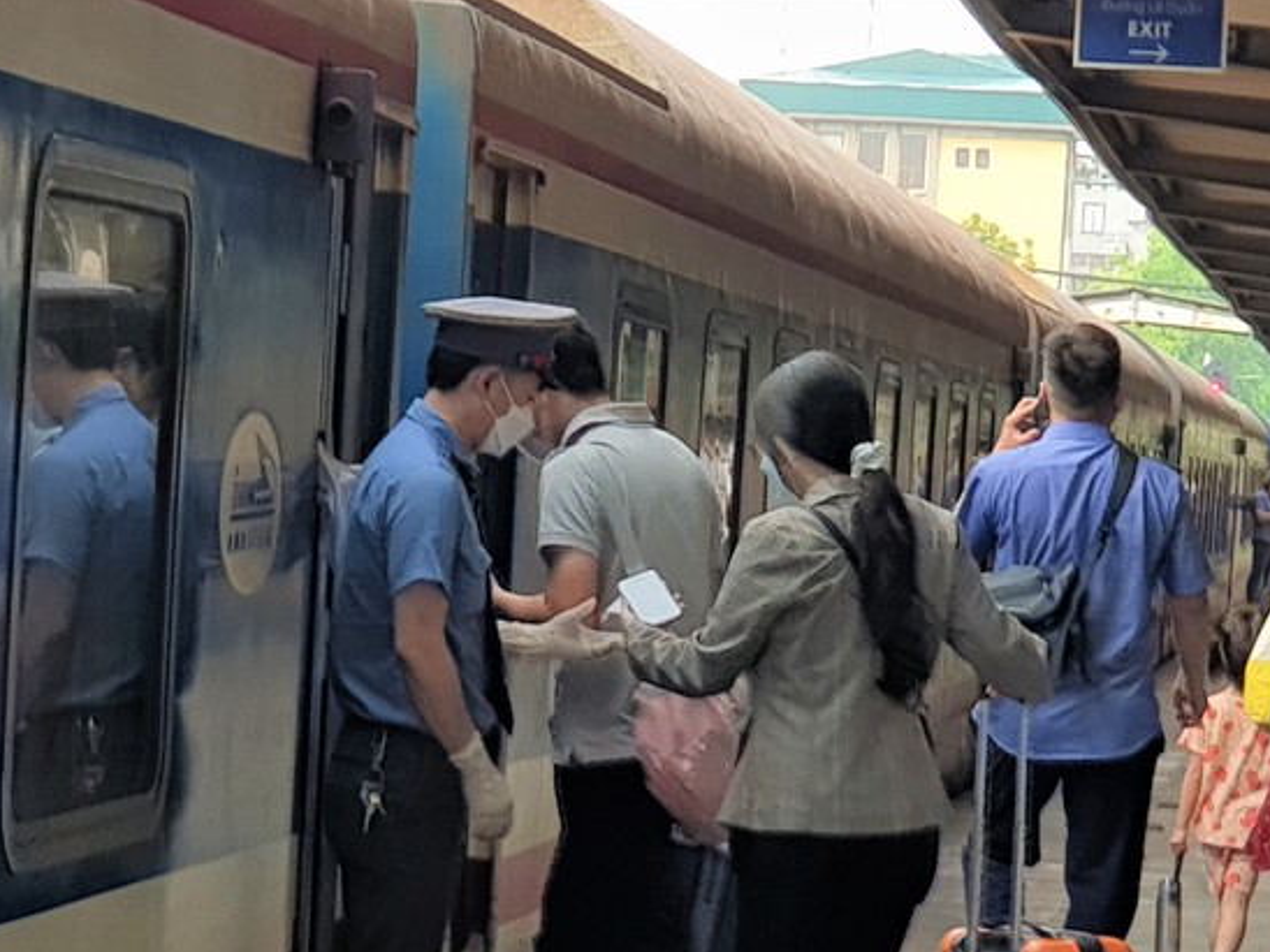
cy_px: 671
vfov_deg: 19.8
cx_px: 623
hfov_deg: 26.3
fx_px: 2715
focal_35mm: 74
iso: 100
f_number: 2.4
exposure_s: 1/100
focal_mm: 6
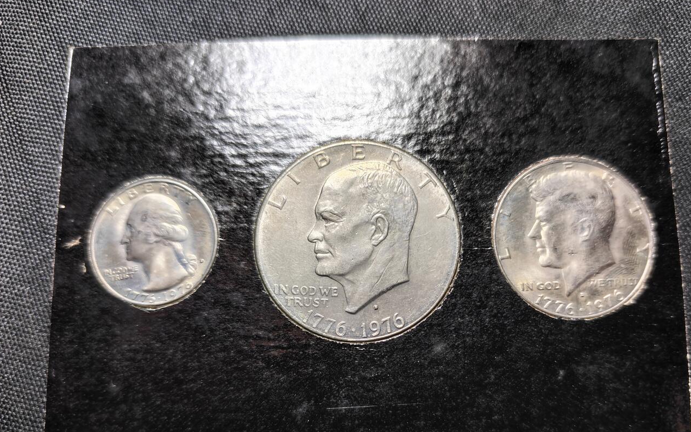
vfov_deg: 44.0
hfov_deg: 66.4
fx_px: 527
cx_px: 374
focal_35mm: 28
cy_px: 281
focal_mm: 5.84
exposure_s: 1/50
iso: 400
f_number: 1.6
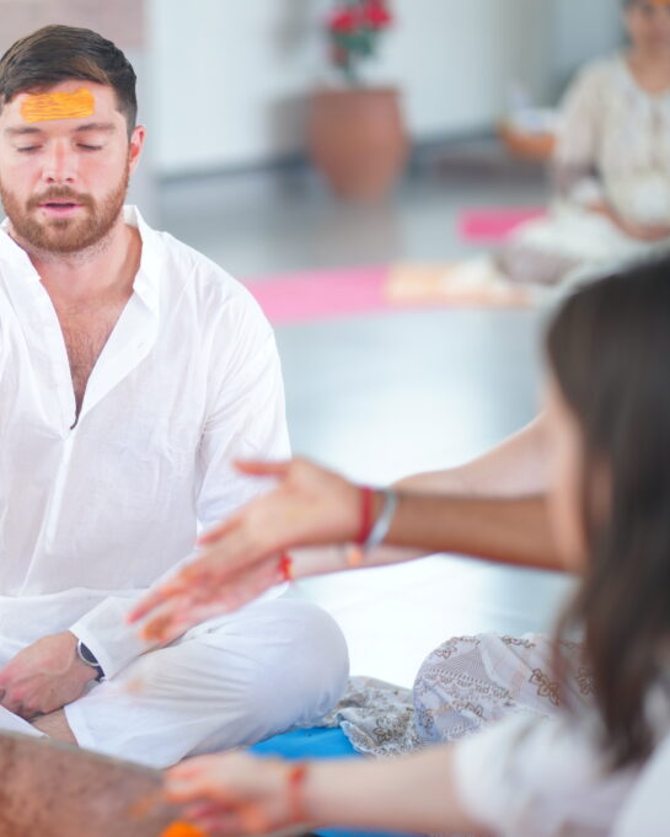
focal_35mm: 120
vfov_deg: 16.0
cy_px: 418
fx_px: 2974
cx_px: 89
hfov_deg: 12.8
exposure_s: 1/160
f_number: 1.4
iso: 250
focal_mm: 85
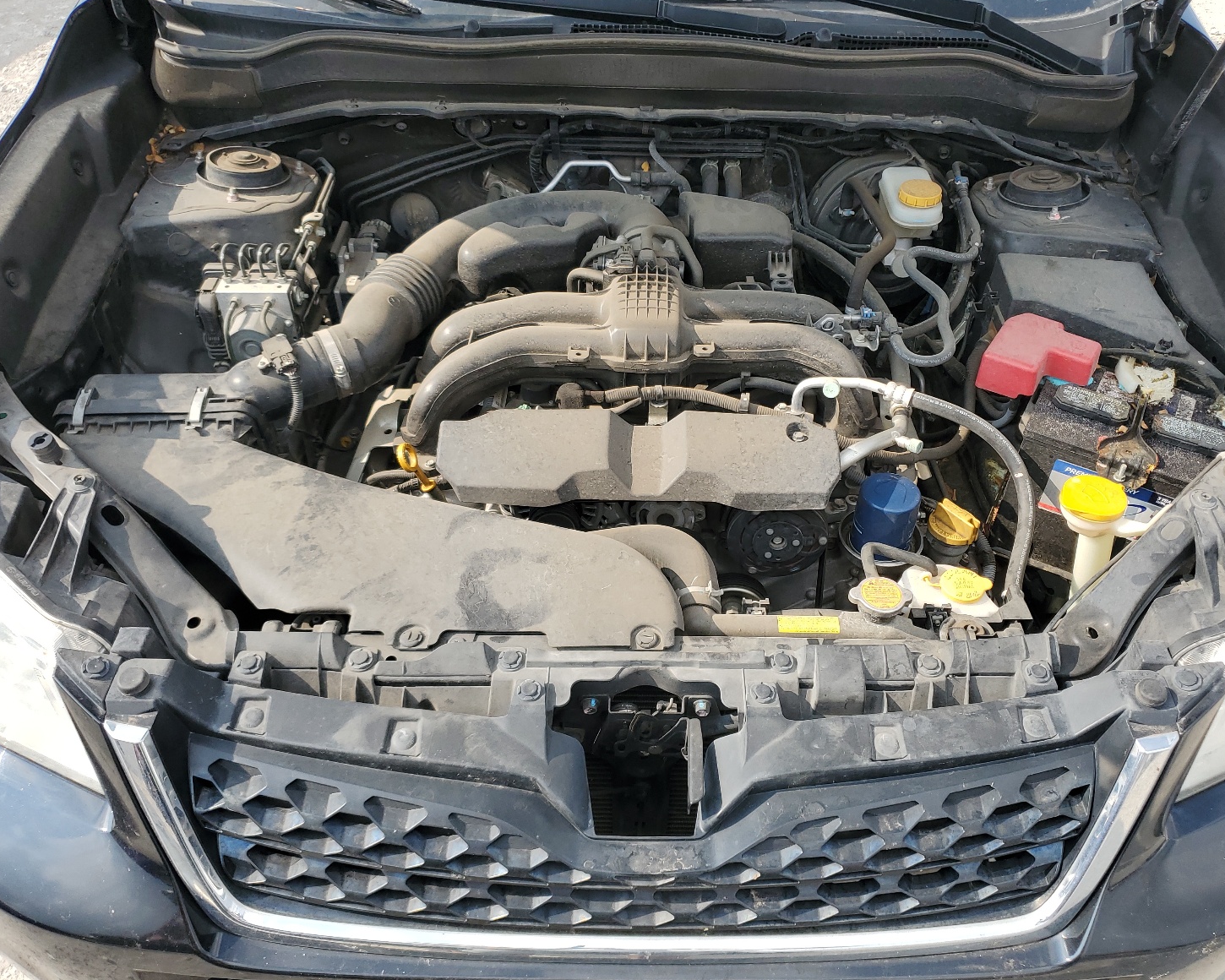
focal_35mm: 28
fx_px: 1015
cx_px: 642
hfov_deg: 62.2
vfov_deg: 51.5
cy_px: 500
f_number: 1.5
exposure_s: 1/1429
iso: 50
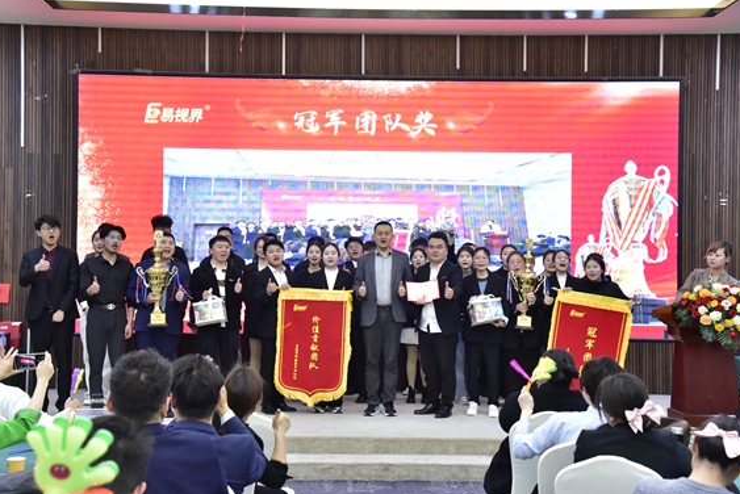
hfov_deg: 40.3
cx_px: 352
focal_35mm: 49
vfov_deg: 27.6
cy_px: 238
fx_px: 1008
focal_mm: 46
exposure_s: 1/200
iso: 6400
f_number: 5.6
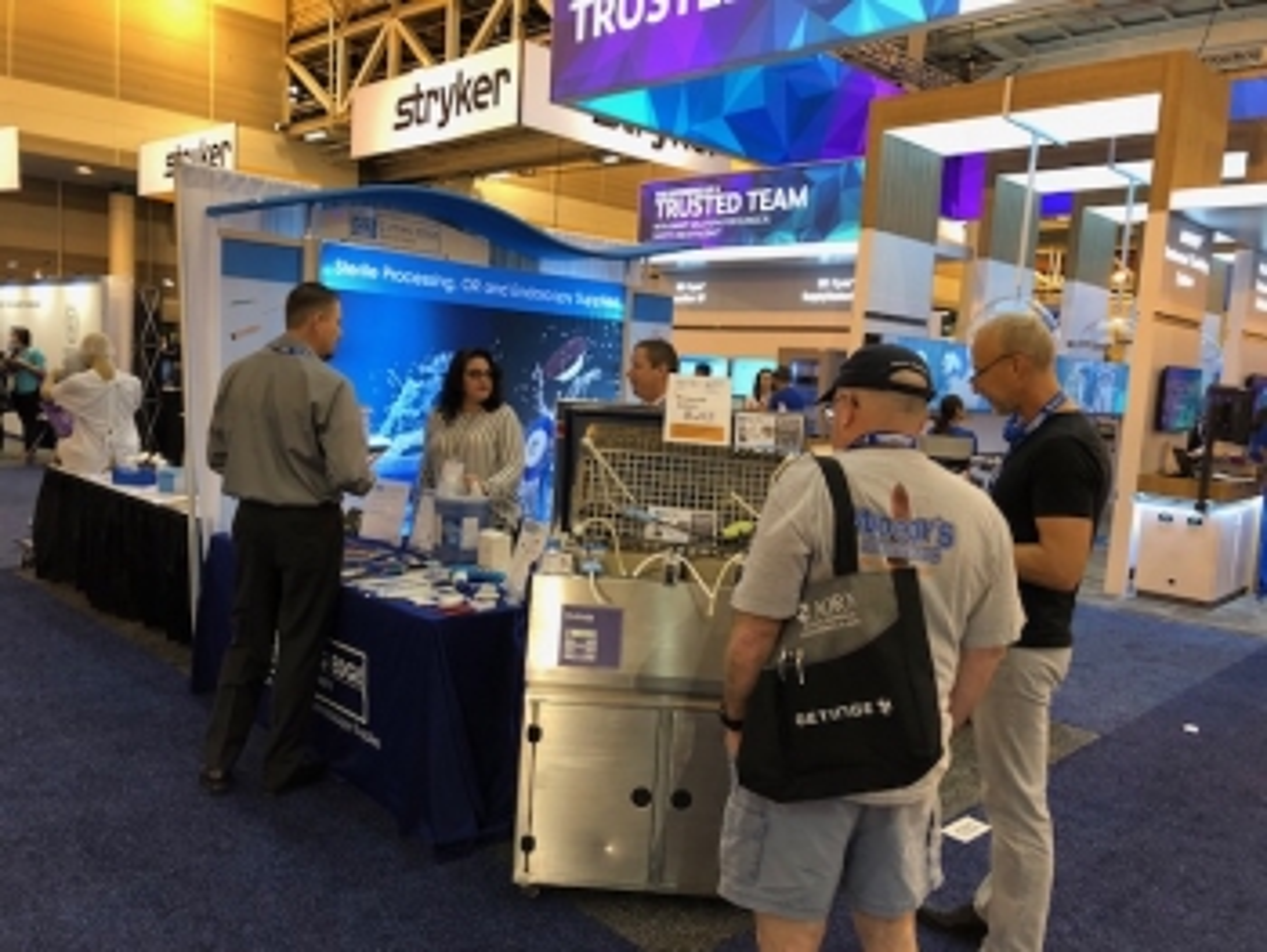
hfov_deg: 63.4
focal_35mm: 28
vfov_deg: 49.8
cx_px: 634
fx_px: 1026
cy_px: 476
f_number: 1.8
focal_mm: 4
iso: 32
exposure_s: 1/24
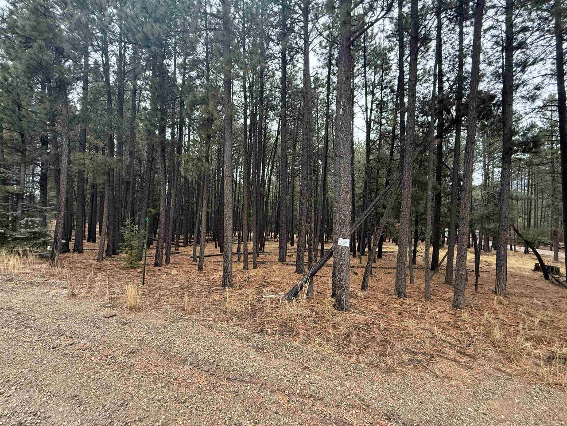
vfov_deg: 85.7
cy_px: 213
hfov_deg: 102.1
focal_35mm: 14
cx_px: 284
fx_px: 229
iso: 250
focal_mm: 2.22
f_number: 2.2
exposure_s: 1/99
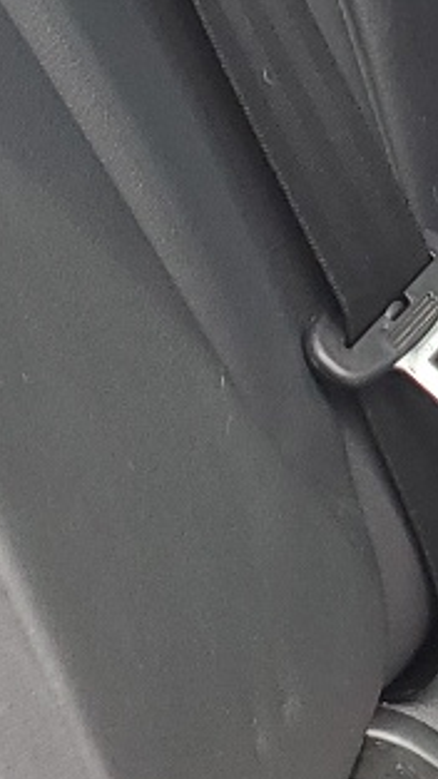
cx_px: 1488
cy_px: -85
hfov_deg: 7.1
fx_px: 2995
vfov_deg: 14.5
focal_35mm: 145
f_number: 1.5
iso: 55
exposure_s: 1/120
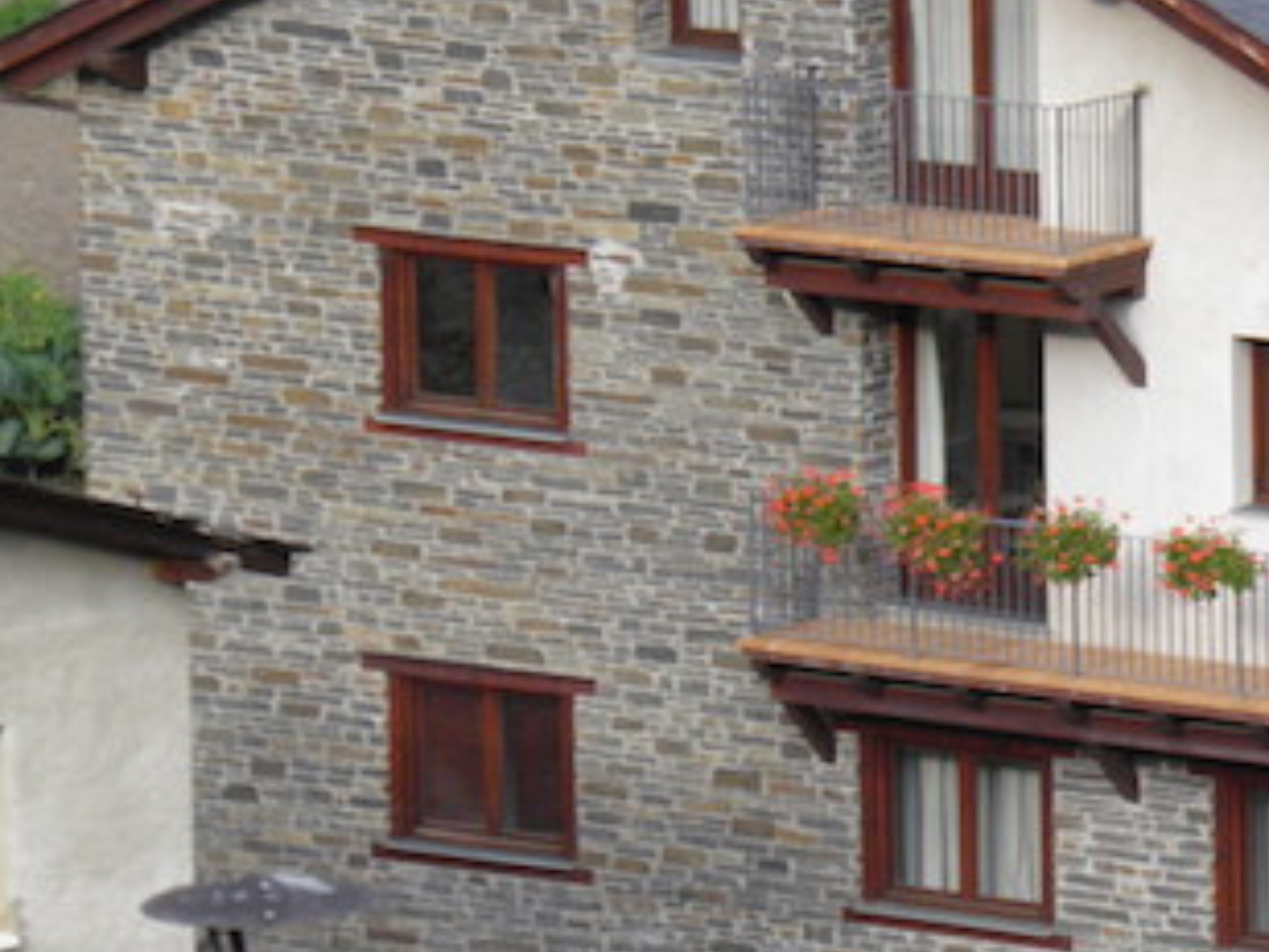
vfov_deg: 3.5
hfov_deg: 4.7
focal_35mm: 421
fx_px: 15434
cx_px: 1562
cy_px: 392
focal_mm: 29.2
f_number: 4.1
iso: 50
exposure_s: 1/100
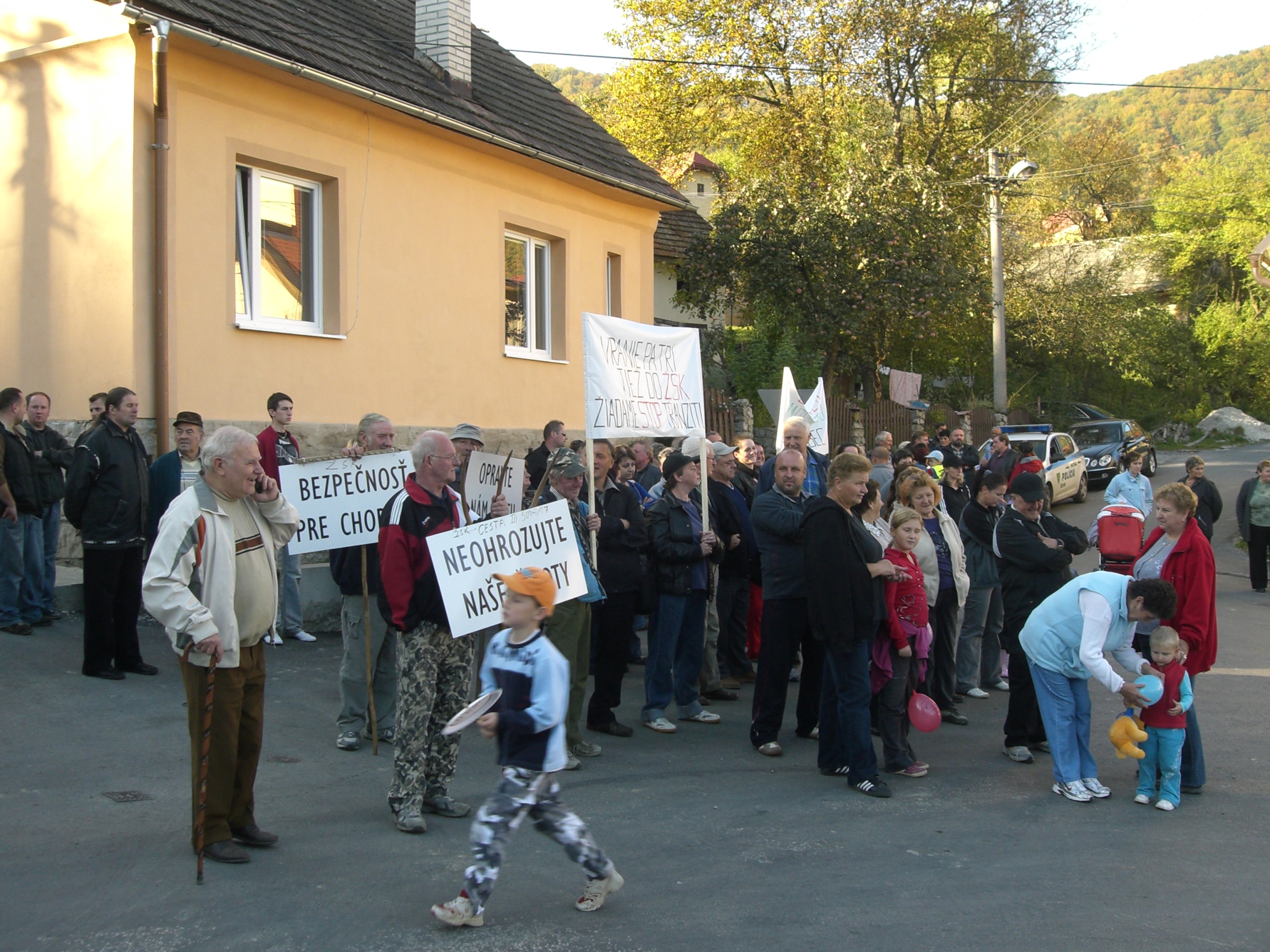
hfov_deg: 49.0
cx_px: 635
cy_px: 476
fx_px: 1394
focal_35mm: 38
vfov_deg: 37.7
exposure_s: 1/80
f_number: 4.4
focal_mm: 6.3
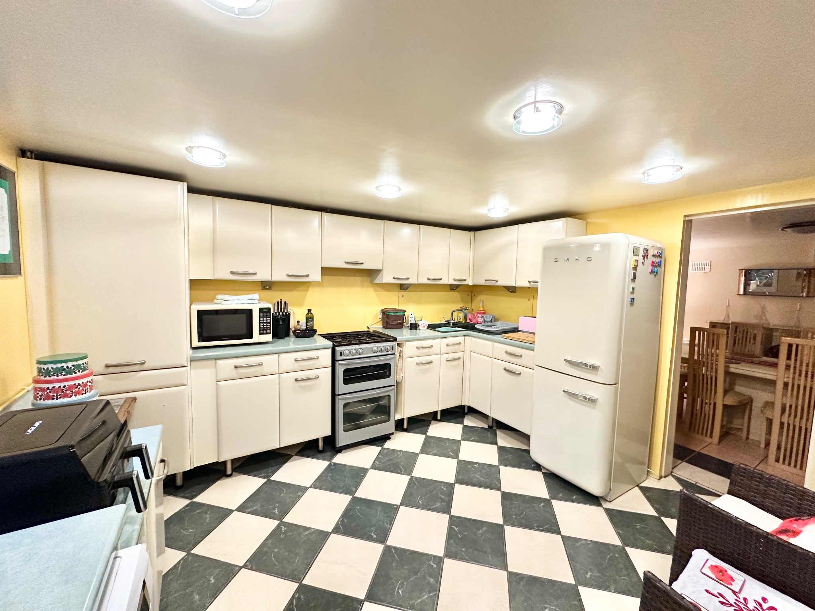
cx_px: 408
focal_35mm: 14
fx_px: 330
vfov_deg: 85.7
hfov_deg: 102.1
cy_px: 306
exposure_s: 1/50
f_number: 2.2
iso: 250
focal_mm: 2.22
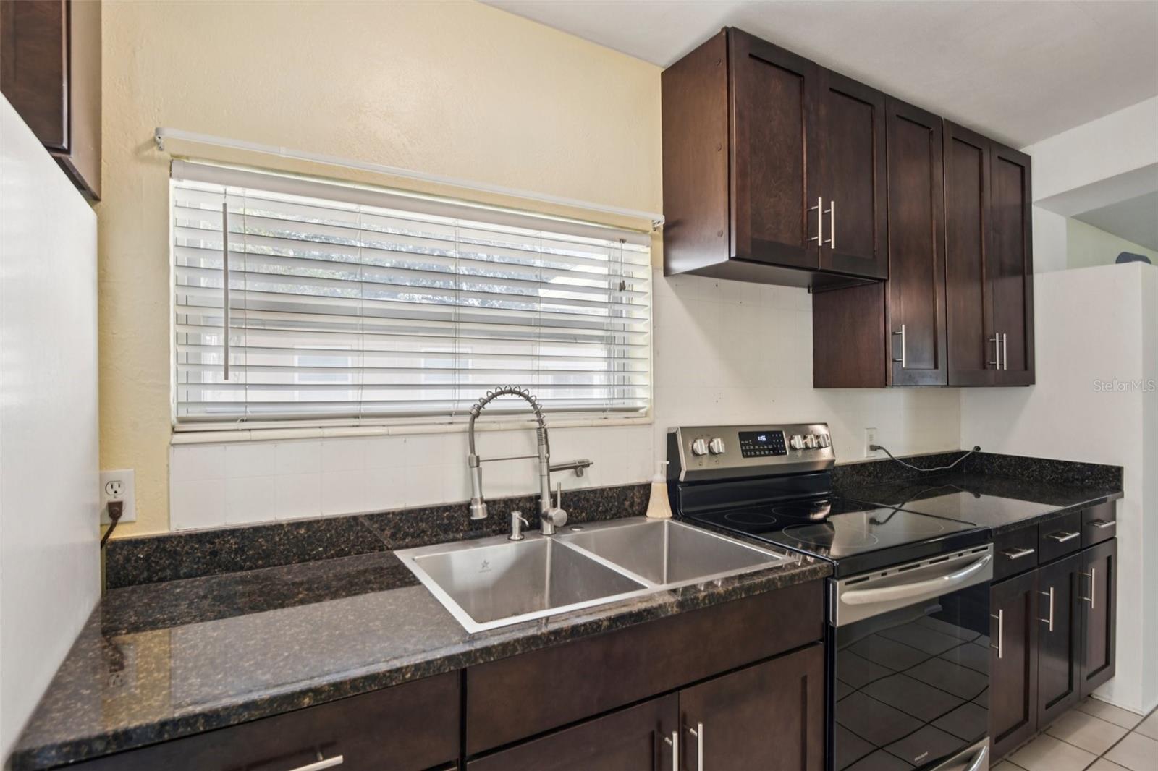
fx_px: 579
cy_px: 386
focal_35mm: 18
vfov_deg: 67.4
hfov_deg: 90.0
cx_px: 579
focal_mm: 18
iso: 400
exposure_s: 1/20
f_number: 8
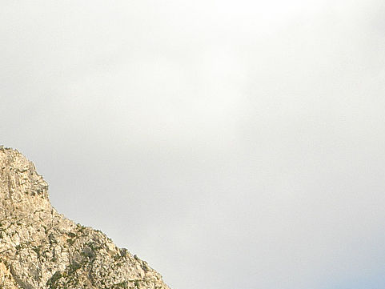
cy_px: 328
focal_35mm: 222
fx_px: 2470
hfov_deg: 8.8
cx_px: -70
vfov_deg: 6.7
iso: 50
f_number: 4.6
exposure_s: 1/400
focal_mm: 14.7
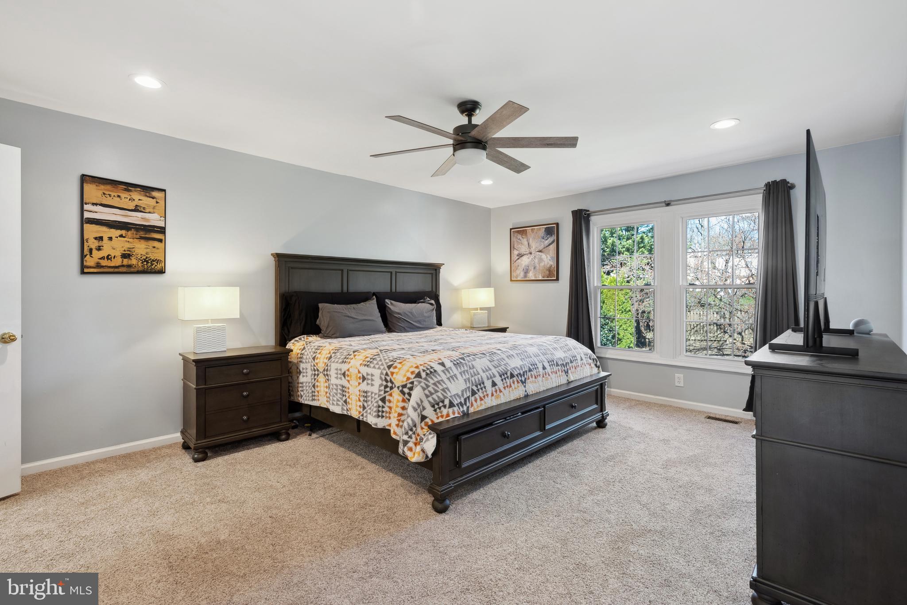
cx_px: 454
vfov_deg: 73.8
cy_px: 302
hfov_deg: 96.7
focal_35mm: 16
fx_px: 403
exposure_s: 1/8
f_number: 8
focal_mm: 16
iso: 320
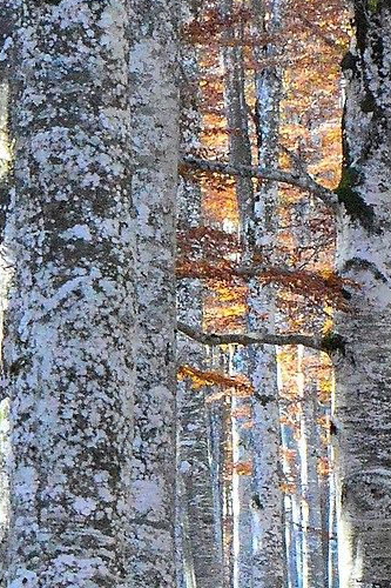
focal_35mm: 504
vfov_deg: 4.1
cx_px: -709
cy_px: 378
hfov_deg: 2.7
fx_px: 8216
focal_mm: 70
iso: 3200
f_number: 11
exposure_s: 1/125
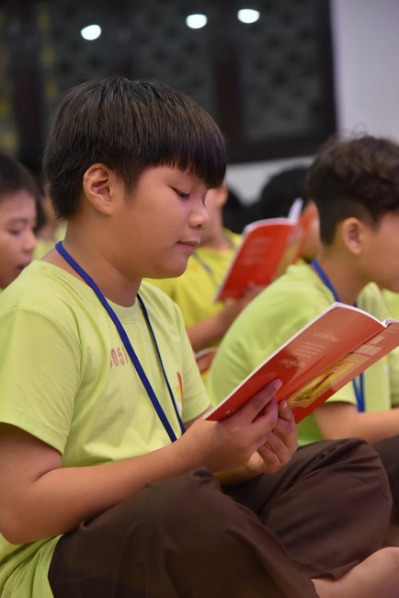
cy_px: 299
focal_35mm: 105
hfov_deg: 13.1
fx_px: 1744
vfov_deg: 19.4
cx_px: 200
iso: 2500
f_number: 4.5
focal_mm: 105
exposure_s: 1/100
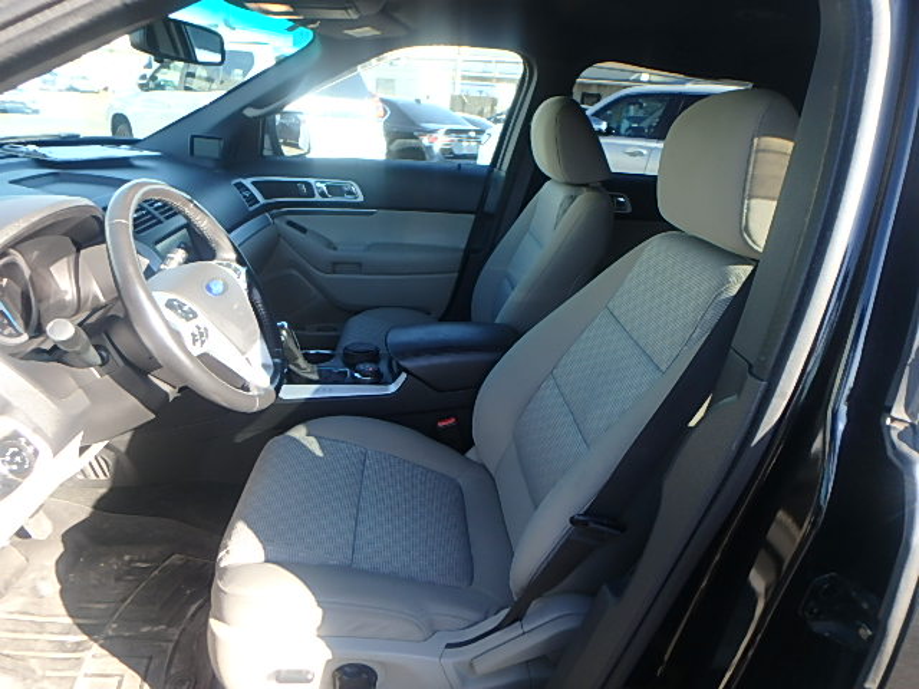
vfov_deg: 63.4
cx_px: 460
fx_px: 558
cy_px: 344
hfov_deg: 79.0
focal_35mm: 21
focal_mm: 3.7
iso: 125
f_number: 3.5
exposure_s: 1/100
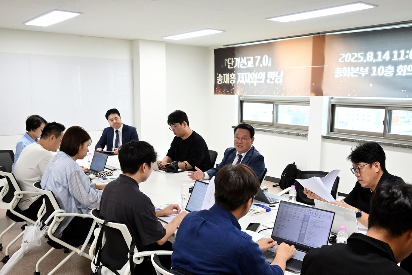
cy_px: 158
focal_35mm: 37
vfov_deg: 36.3
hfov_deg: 52.3
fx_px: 419
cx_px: 223
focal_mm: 21
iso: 1100
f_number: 4
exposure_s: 1/125
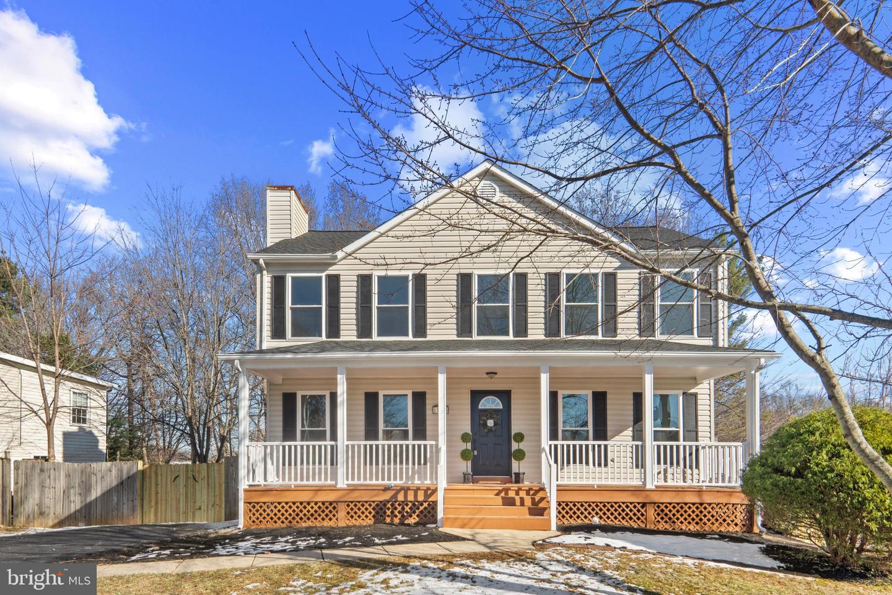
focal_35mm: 18
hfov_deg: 90.0
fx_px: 446
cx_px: 446
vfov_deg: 67.4
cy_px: 298
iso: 320
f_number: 9.5
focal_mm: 12
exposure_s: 1/125
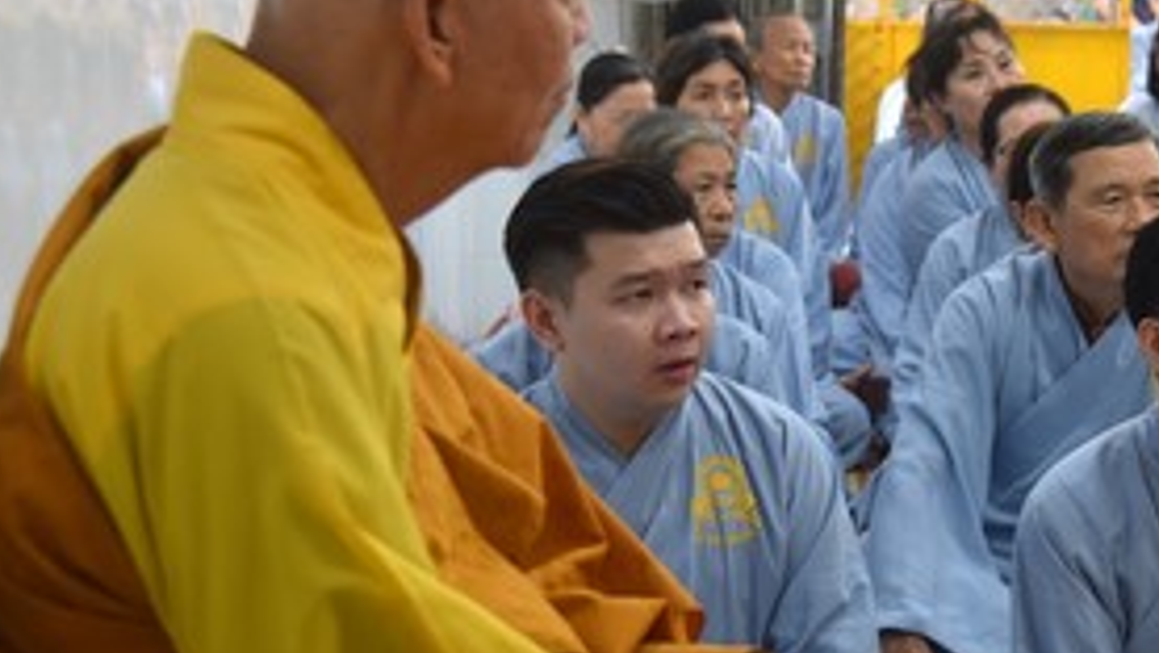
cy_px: 293
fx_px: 3320
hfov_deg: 19.4
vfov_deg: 11.2
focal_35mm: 108
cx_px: 1096
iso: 720
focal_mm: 46
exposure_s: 1/60
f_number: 4
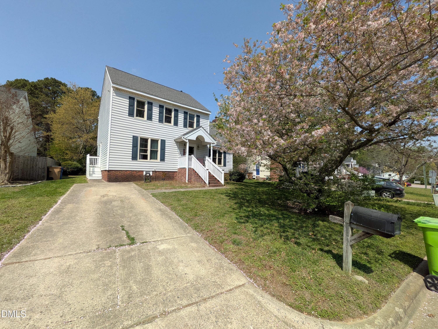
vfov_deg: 85.7
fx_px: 177
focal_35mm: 14
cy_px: 164
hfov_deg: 102.1
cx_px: 219
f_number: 2.2
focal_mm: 1.85
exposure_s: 1/2049
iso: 47
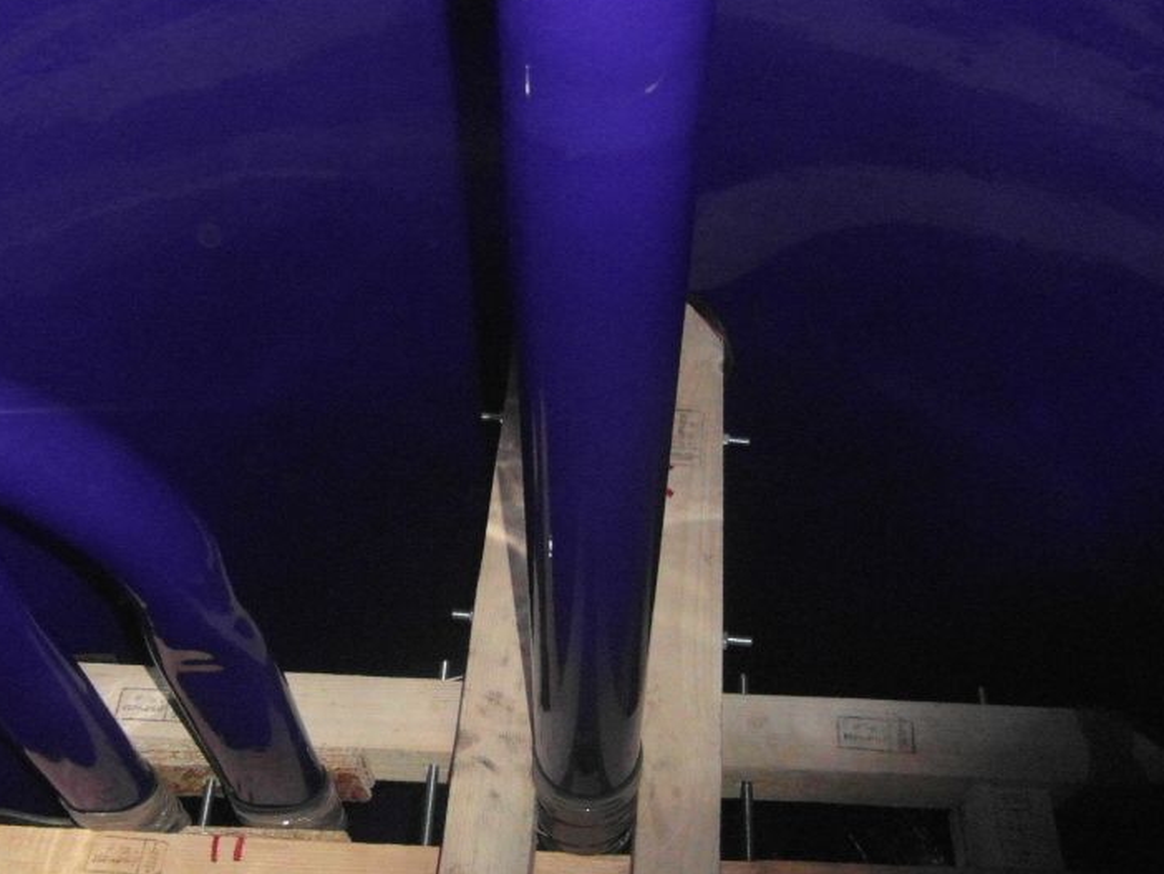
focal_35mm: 35
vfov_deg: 40.7
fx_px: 1177
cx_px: 539
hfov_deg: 52.6
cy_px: 453
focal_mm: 4
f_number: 3.2
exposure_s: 1/30
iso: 640
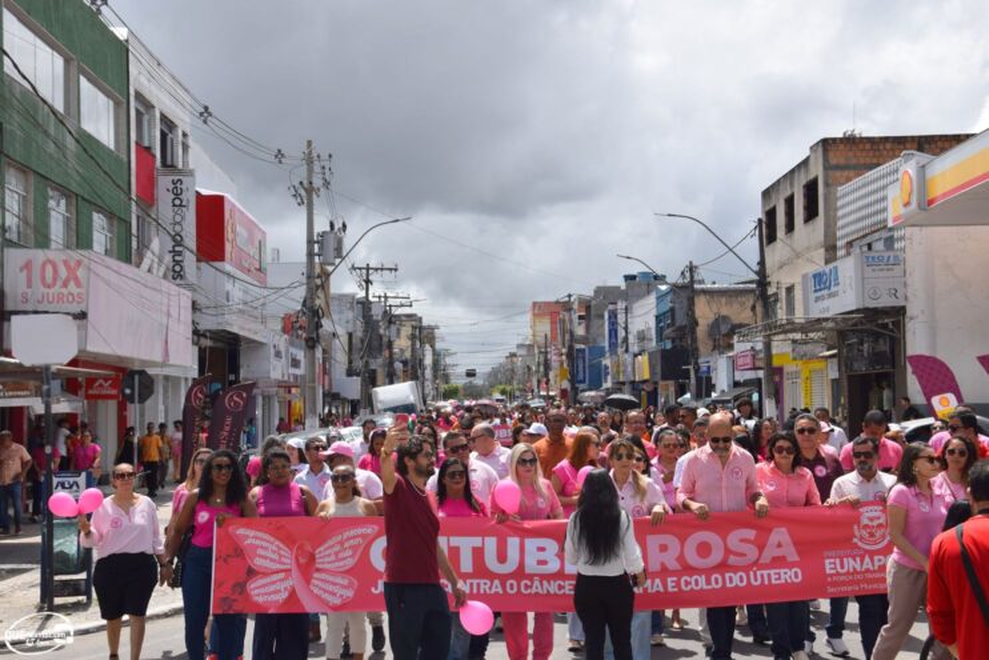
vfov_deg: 23.8
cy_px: 330
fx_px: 1566
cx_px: 494
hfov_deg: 35.0
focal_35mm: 57
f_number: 11
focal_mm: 38
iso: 200
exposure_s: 1/500
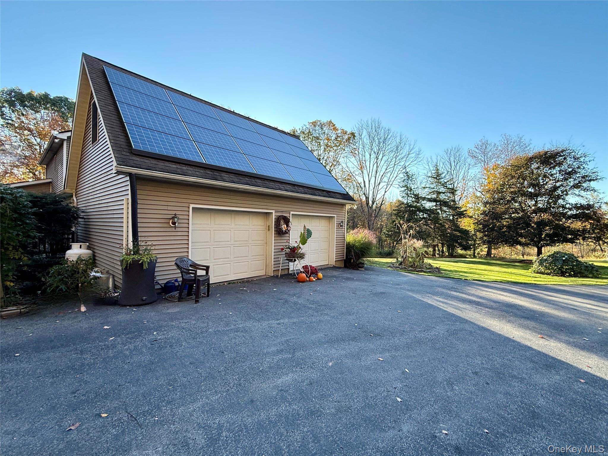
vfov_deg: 85.7
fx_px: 246
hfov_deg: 102.1
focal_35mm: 14
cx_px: 304
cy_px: 228
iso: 64
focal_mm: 2.22
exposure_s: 1/288
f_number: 2.2
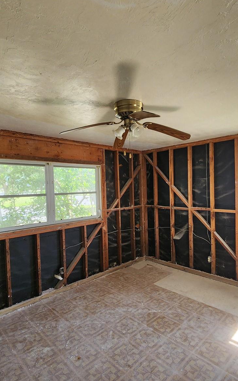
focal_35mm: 19
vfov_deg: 88.0
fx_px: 197
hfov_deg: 62.2
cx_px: 125
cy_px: 195
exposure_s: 1/60
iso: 160
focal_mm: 2.2
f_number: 2.2
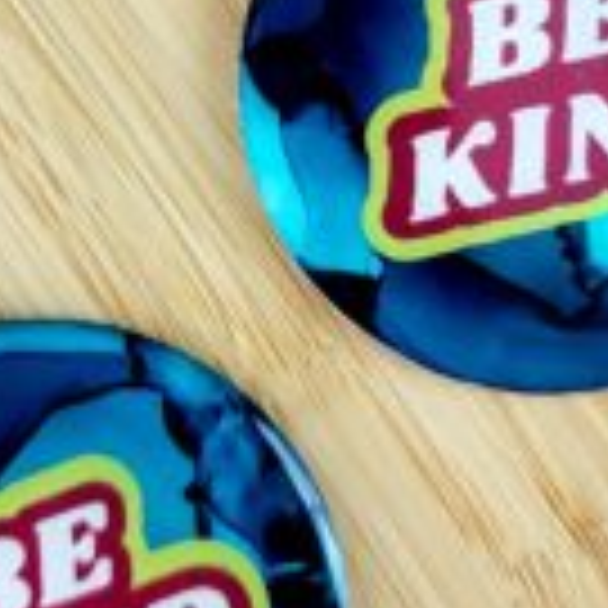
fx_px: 1729
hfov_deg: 19.9
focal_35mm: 87
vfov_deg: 19.4
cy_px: 2
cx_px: 329
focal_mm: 6.7
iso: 320
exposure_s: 1/40
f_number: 1.8
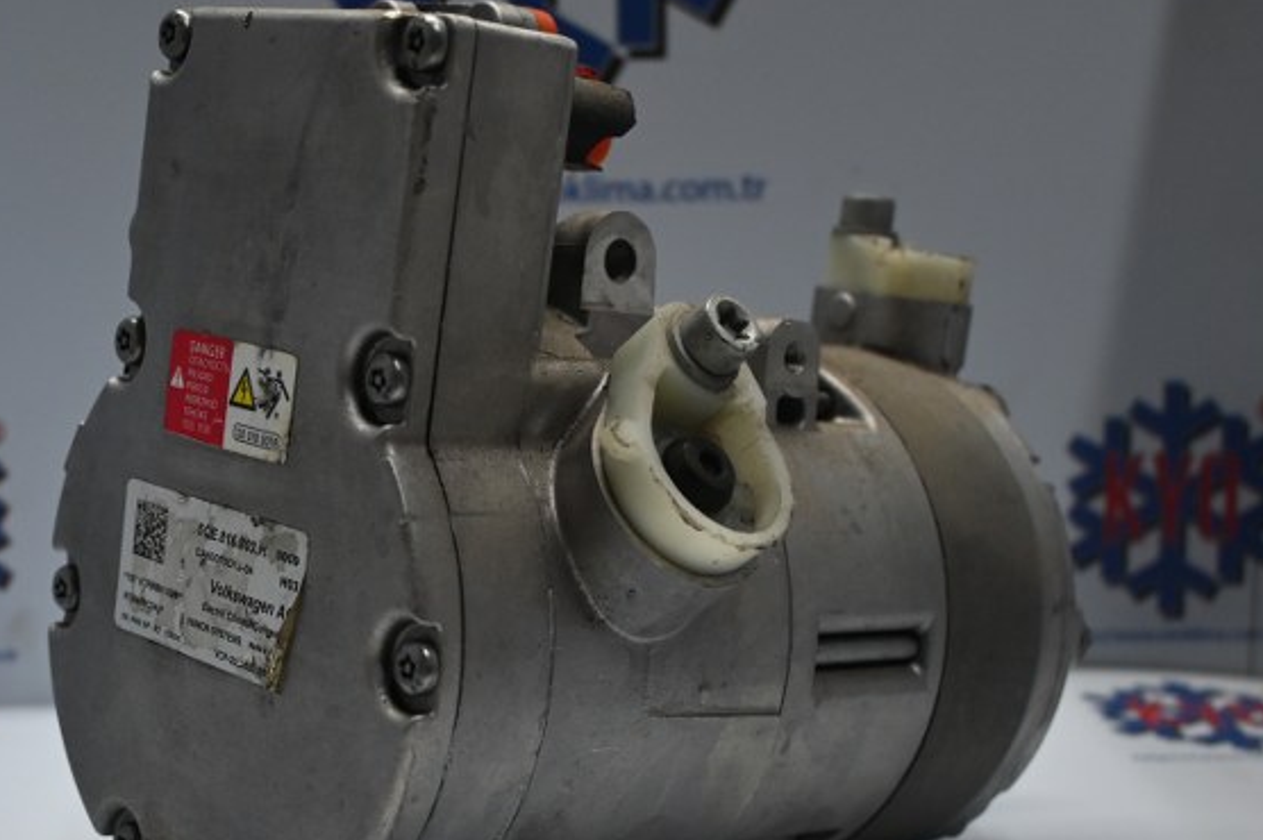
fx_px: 2081
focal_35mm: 59
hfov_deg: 33.6
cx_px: 484
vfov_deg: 22.8
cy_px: 546
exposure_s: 1/125
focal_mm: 27.5
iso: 800
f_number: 4.5
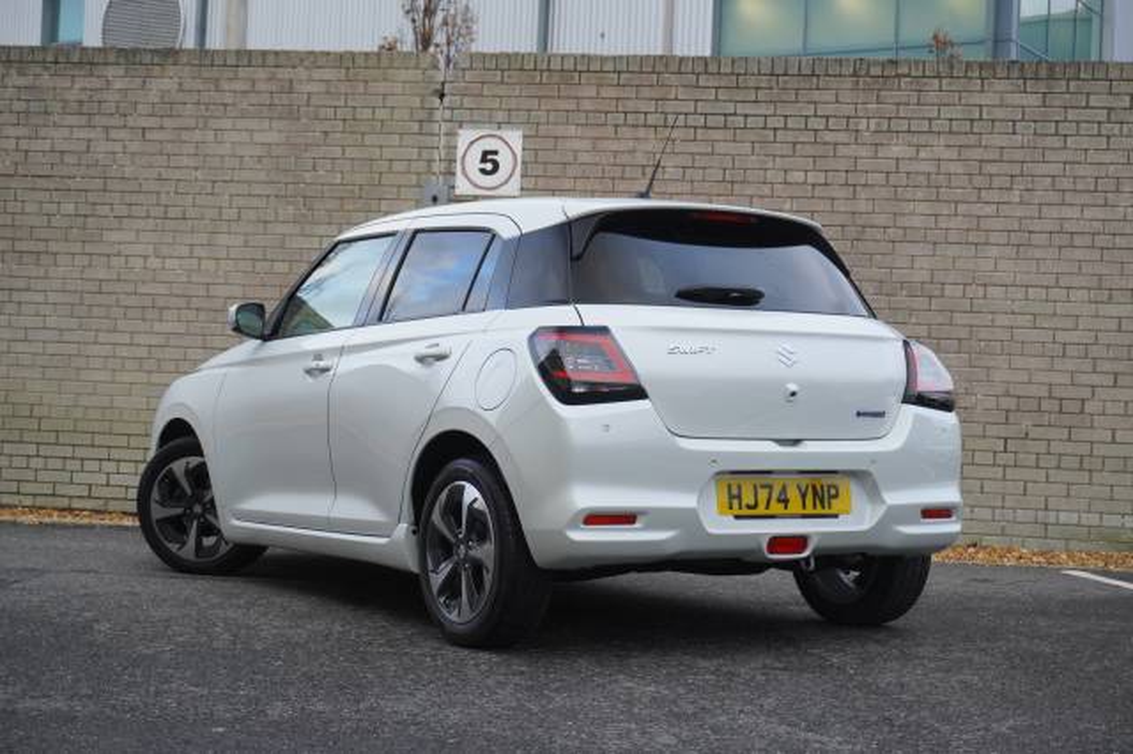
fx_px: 1840
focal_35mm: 58
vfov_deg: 23.2
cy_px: 377
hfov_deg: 34.2
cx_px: 566
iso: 800
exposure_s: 1/160
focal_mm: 39
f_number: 5.6
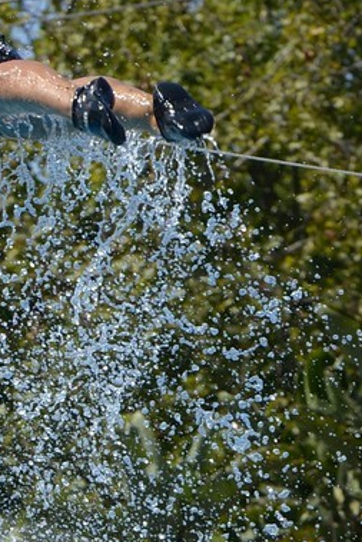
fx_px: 7625
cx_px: -59
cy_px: 960
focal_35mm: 506
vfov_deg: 4.0
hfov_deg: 2.7
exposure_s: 1/1250
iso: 400
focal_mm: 120
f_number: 9
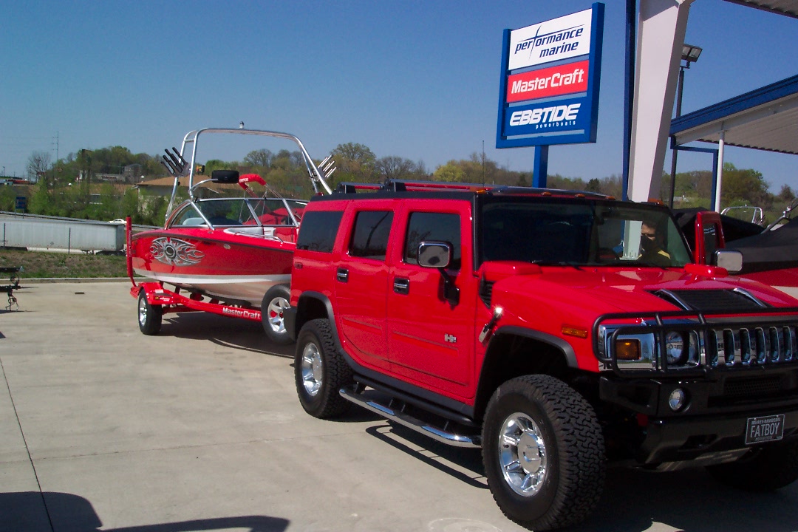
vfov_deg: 35.1
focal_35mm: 38
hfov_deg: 50.7
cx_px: 399
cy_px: 266
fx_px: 842
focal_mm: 8
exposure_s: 1/1000
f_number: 4.8
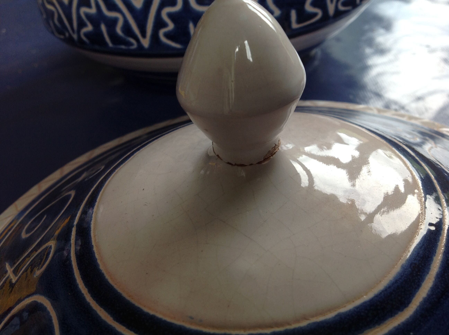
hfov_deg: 52.7
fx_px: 453
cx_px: 224
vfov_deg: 40.6
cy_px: 168
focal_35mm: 35
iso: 50
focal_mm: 4.28
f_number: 2.4
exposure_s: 1/141
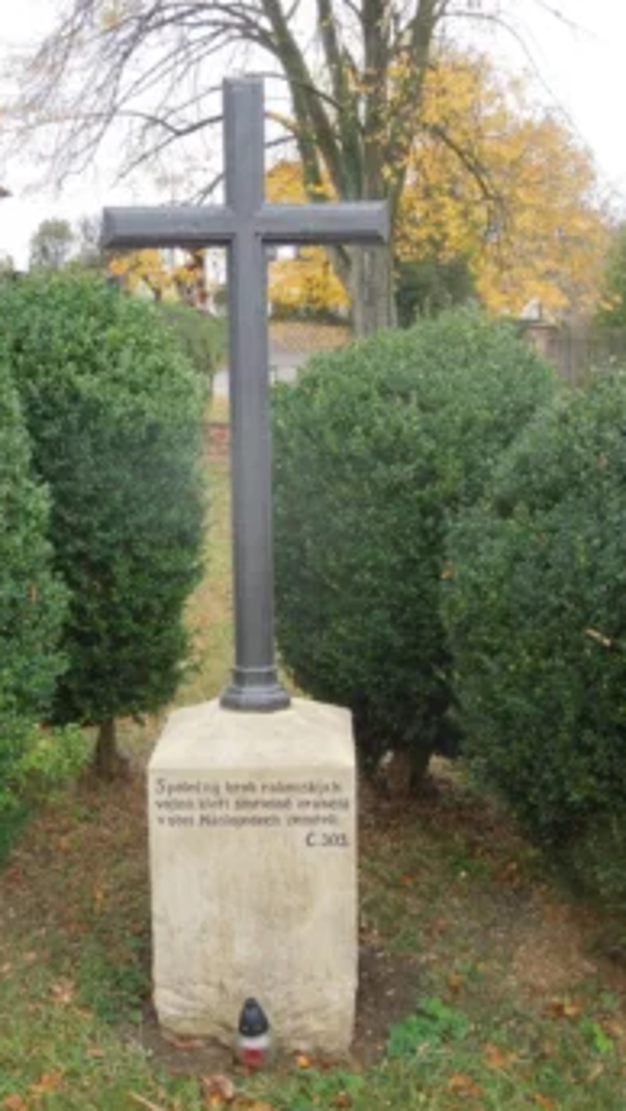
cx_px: 274
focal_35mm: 39
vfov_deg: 51.6
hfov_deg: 30.5
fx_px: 1149
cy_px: 559
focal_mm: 6.3
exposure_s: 1/200
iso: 400
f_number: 3.7
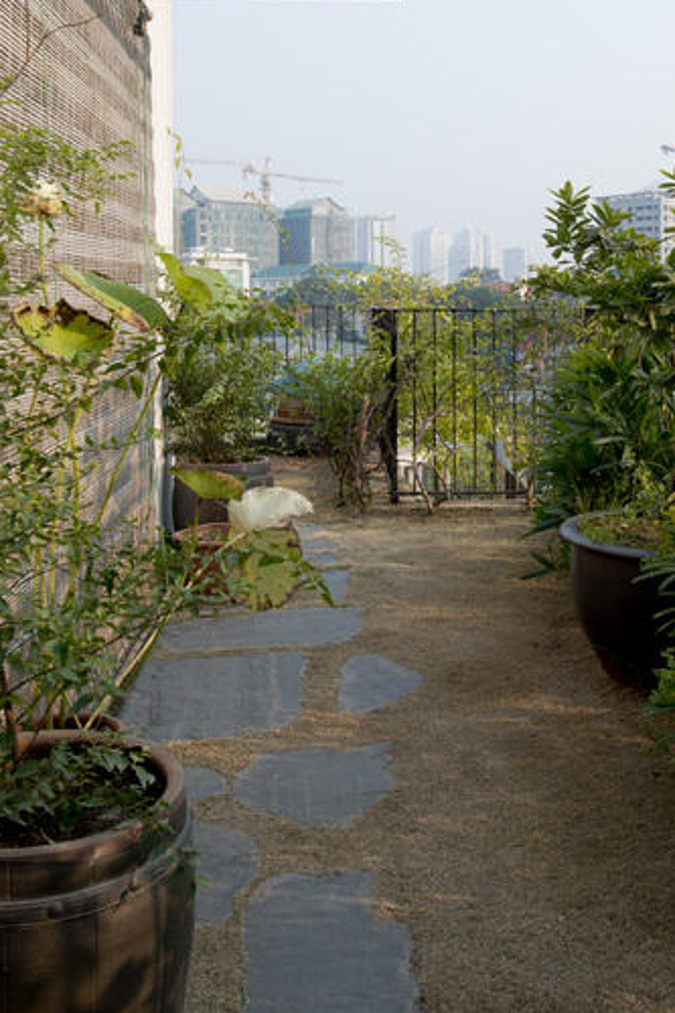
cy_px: 326
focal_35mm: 40
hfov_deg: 33.2
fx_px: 1126
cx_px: 423
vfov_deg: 47.6
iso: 200
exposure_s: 1/320
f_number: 7.1
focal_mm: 20
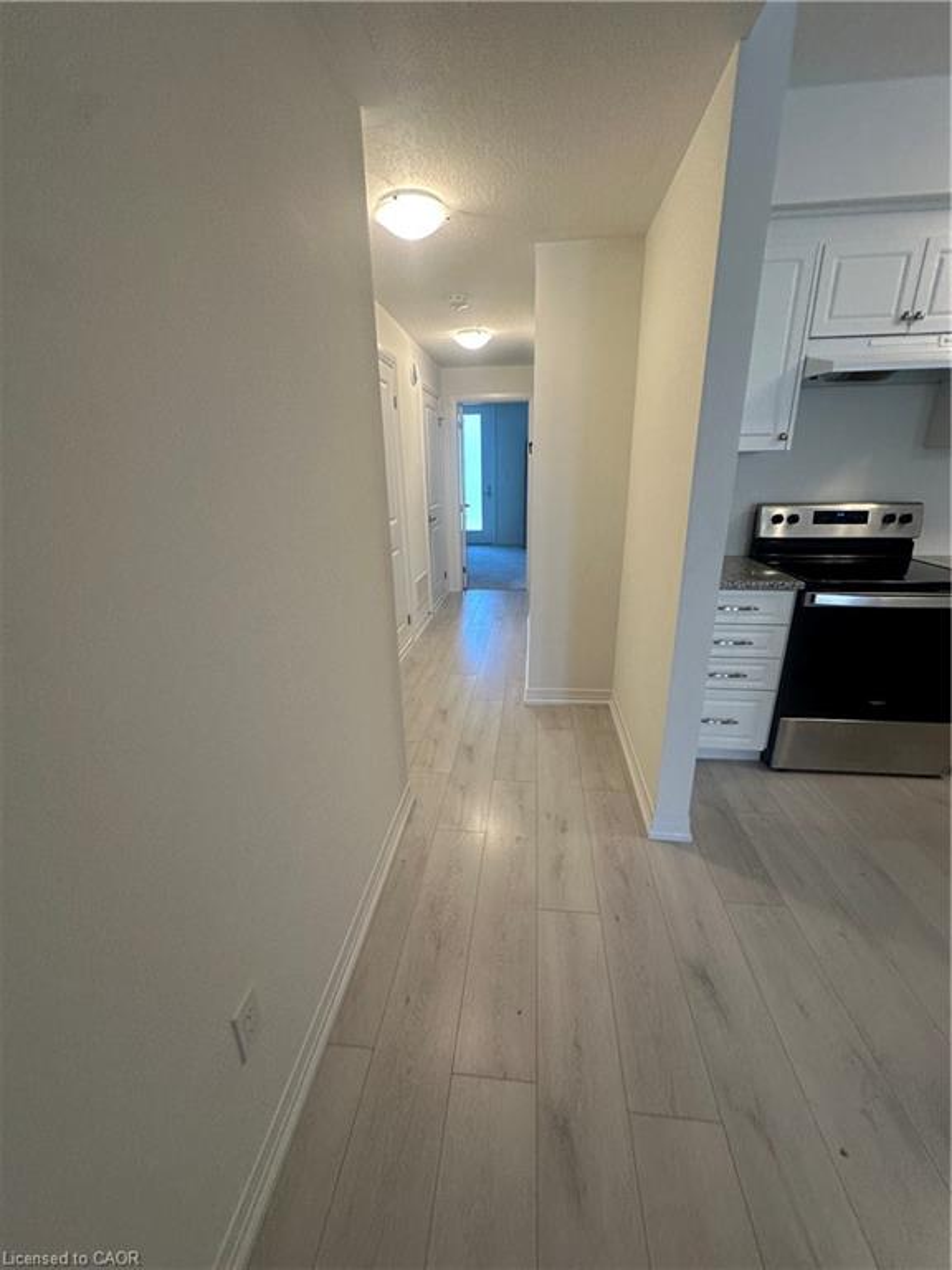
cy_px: 635
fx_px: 513
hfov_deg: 85.7
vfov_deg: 102.1
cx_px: 476
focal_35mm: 14
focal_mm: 2.22
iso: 160
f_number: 2.2
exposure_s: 1/120
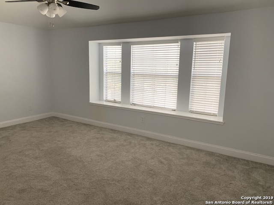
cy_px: 102
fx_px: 206
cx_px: 137
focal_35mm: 26
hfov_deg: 67.3
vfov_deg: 53.1
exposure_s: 1/60
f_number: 1.8
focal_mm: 4.25
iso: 160
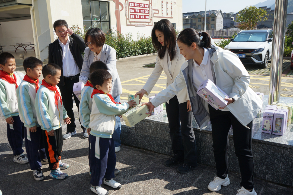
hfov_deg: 60.3
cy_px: 98
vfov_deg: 42.3
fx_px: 252
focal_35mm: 31
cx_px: 146
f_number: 7.1
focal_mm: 31
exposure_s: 1/250
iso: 100
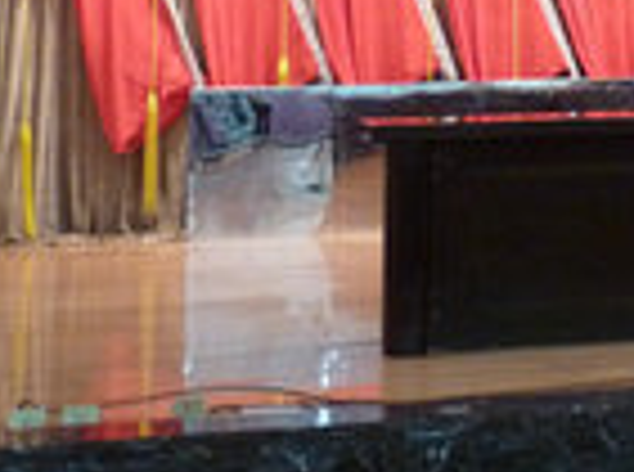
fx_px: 1754
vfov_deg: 14.4
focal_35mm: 96
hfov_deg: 19.5
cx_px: 724
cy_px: -227
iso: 400
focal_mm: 4.8
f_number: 2.8
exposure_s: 1/13
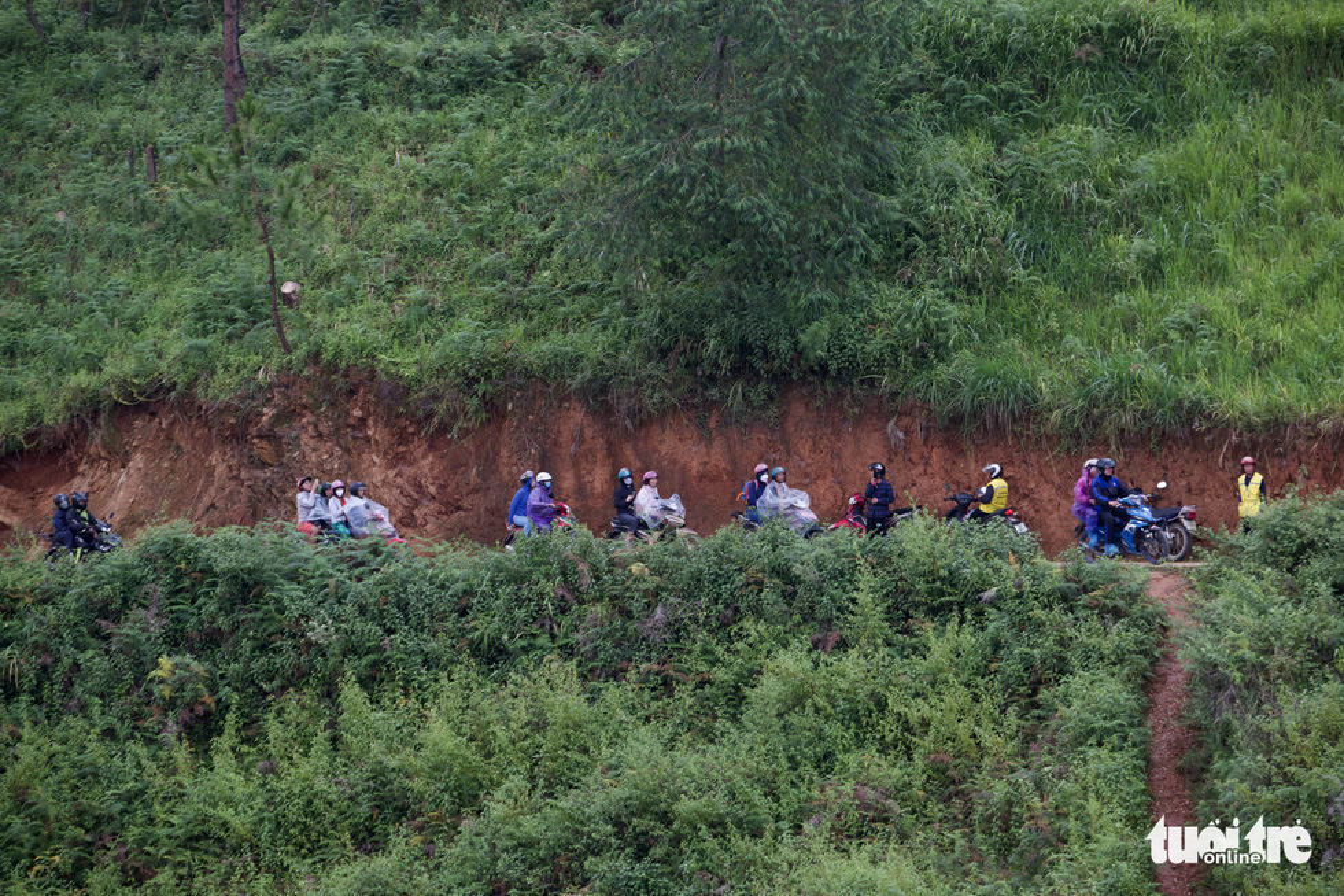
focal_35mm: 131
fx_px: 4890
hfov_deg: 15.7
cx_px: 672
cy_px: 448
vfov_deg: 10.5
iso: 400
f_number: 4
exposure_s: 1/320
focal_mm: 87.1
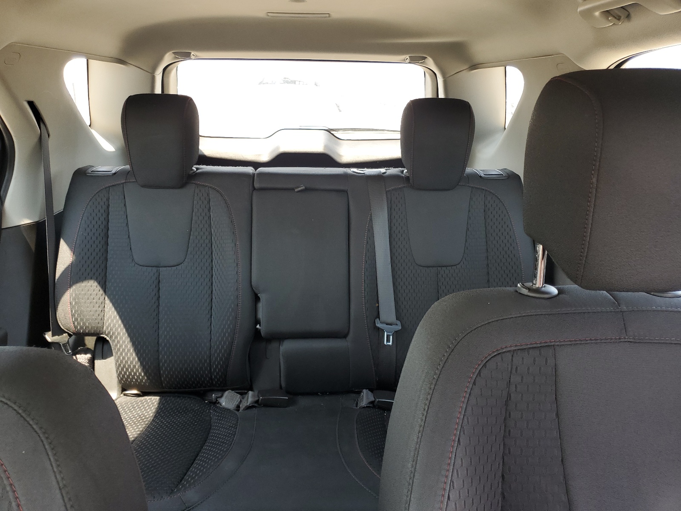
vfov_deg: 53.1
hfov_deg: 67.3
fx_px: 511
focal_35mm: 26
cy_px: 256
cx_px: 340
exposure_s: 1/145
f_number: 1.5
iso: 50
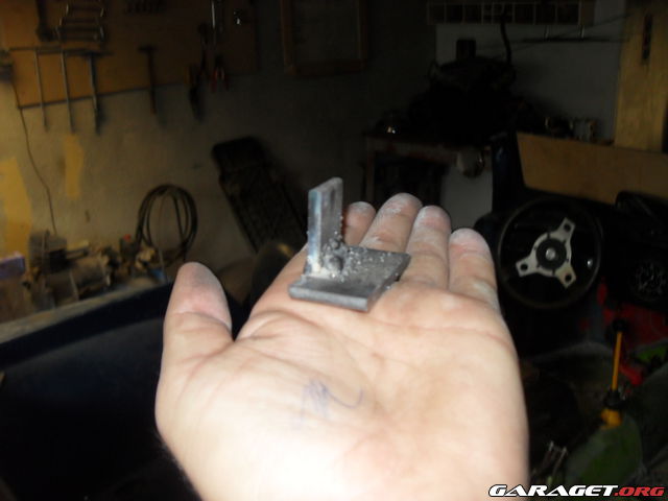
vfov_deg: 40.7
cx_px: 334
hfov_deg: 52.6
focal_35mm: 35
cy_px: 250
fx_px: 675
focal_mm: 6.2
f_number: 2.8
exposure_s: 1/45
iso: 200
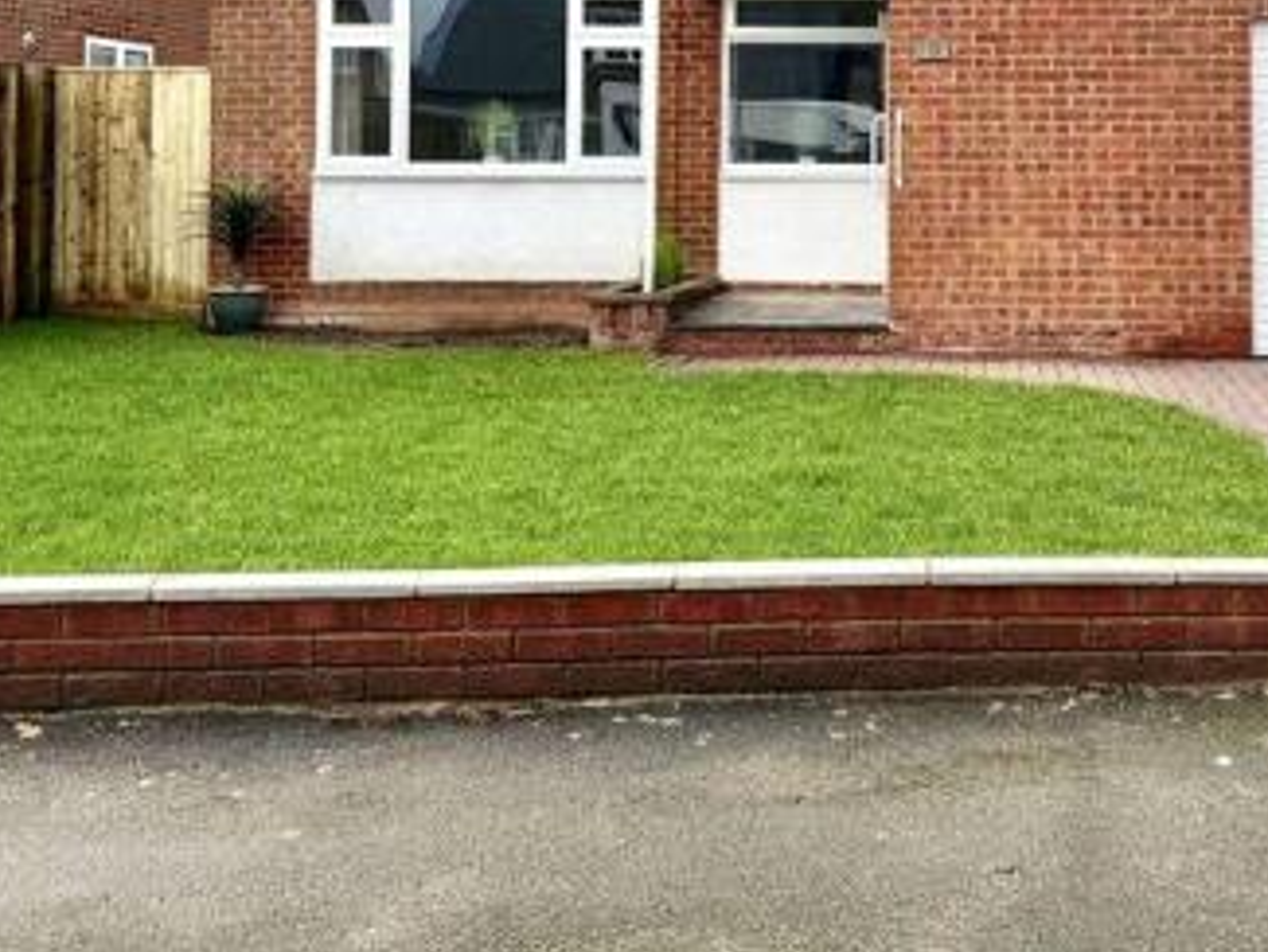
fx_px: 1576
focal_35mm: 43
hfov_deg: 42.8
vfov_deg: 32.2
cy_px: 127
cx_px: 907
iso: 80
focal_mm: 6.76
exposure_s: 1/1106
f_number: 1.78
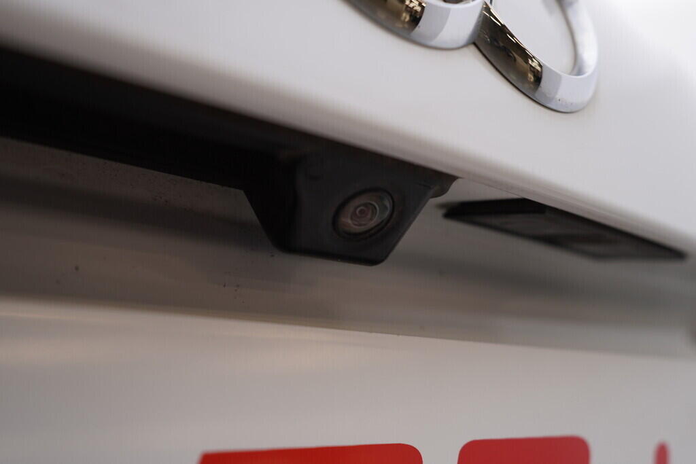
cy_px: 232
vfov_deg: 36.9
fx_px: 696
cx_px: 348
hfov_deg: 53.1
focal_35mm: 36
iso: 125
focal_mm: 24
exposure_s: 1/80
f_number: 4
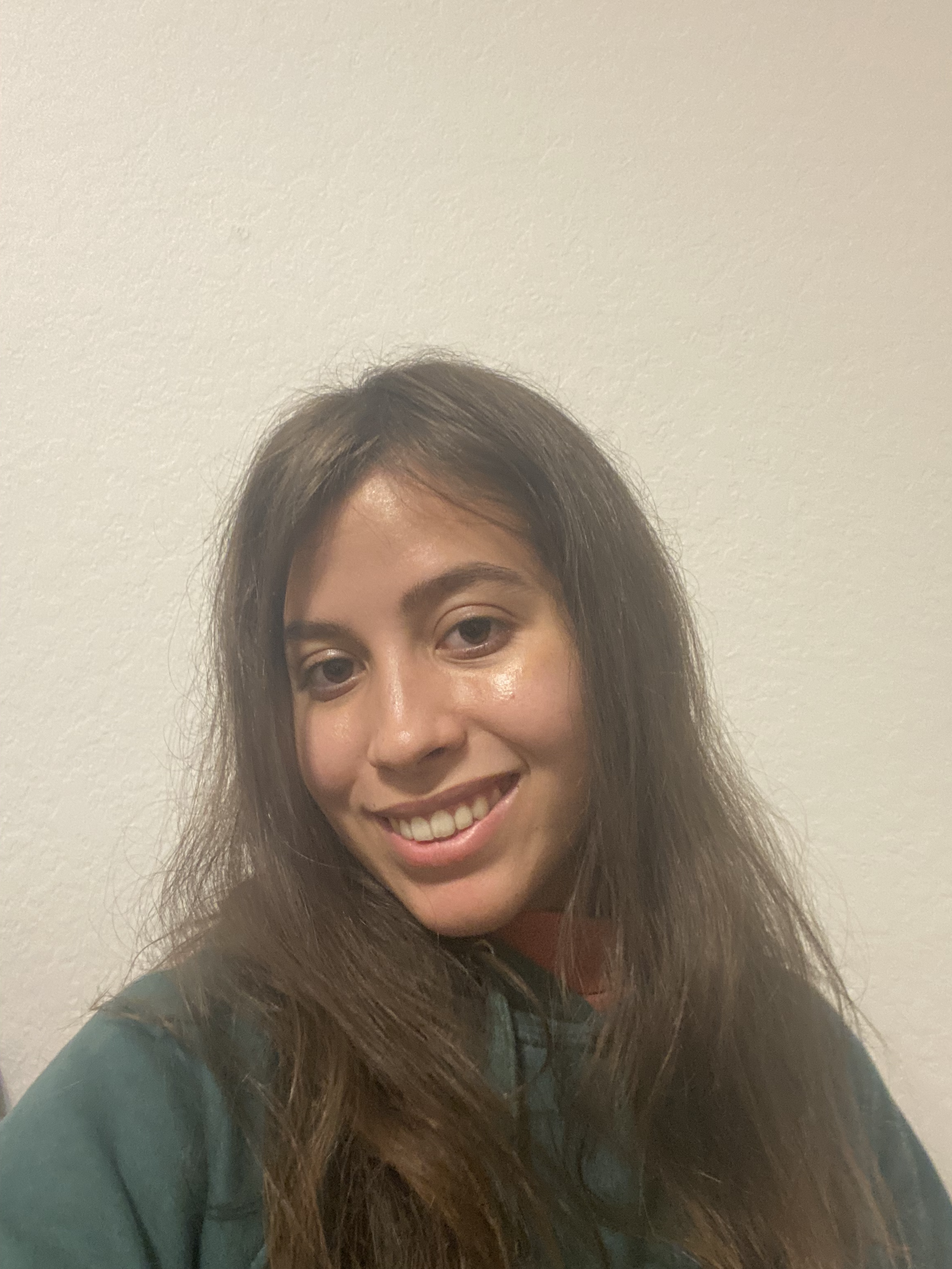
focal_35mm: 30
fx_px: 1100
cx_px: 476
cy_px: 634
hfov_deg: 46.8
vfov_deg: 60.0
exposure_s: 1/30
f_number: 2.2
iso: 320
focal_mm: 2.71
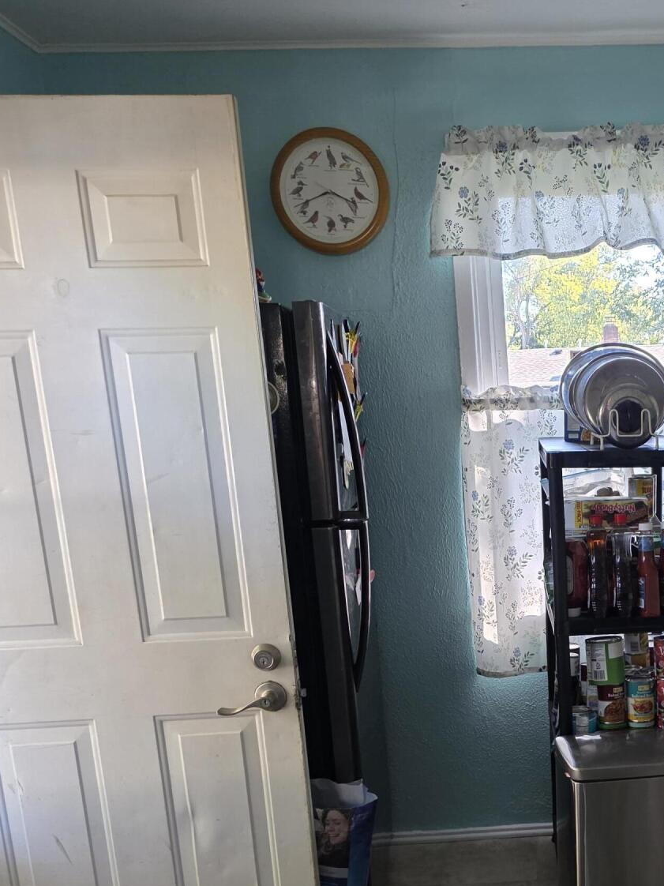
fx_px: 1049
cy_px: 688
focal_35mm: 41
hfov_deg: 33.4
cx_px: 586
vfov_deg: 43.9
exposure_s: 1/120
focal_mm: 6.3
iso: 400
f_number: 1.7
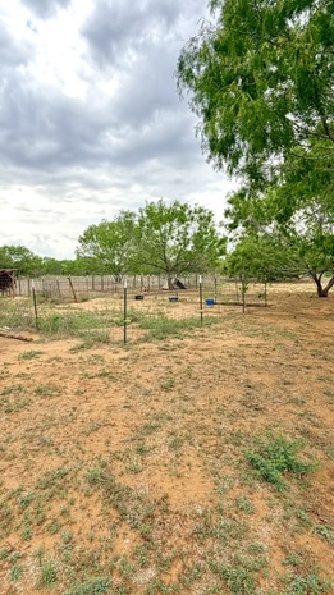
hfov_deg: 53.5
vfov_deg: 83.9
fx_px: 331
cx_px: 178
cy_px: 296
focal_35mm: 21
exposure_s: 1/760
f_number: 2.2
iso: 40
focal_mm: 2.22
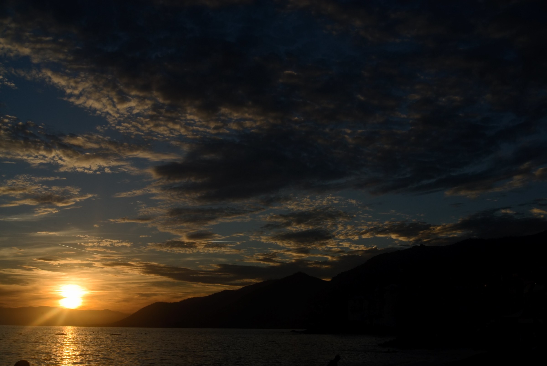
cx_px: 274
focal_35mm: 47
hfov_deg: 41.9
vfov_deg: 28.7
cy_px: 183
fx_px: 715
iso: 100
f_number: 22
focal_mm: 31
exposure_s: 1/80
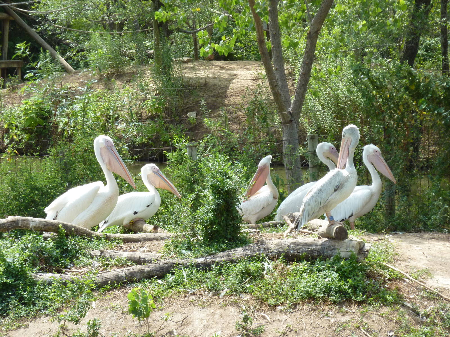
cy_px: 168
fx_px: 2054
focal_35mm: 158
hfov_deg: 12.5
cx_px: 225
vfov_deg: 9.4
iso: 200
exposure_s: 1/500
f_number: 4.5
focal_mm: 25.9
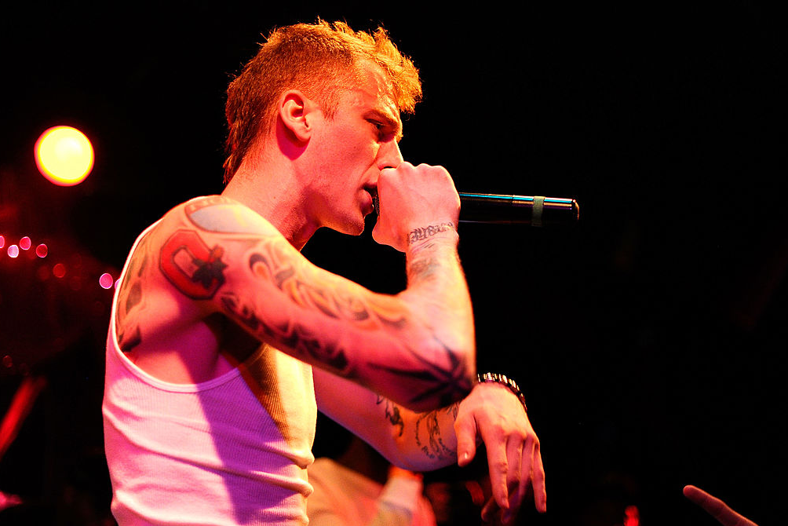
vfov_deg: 26.5
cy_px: 262
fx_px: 1117
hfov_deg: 38.9
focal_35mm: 51
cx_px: 390
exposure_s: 1/400
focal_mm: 50
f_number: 1.4
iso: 2500
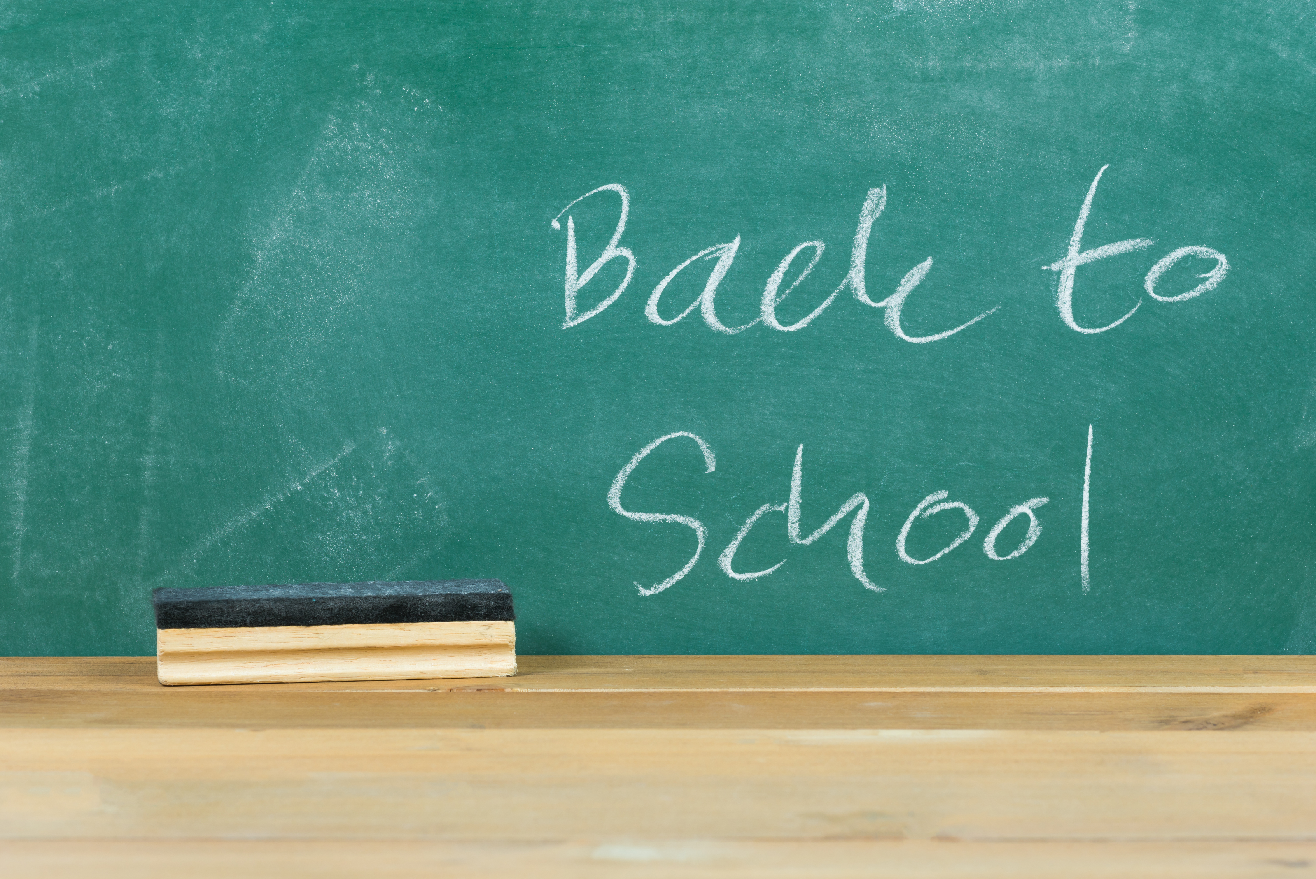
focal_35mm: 90
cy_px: 440
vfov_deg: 15.2
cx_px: 658
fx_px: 3291
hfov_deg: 22.6
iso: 100
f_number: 16
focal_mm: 90
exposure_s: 1/1.25
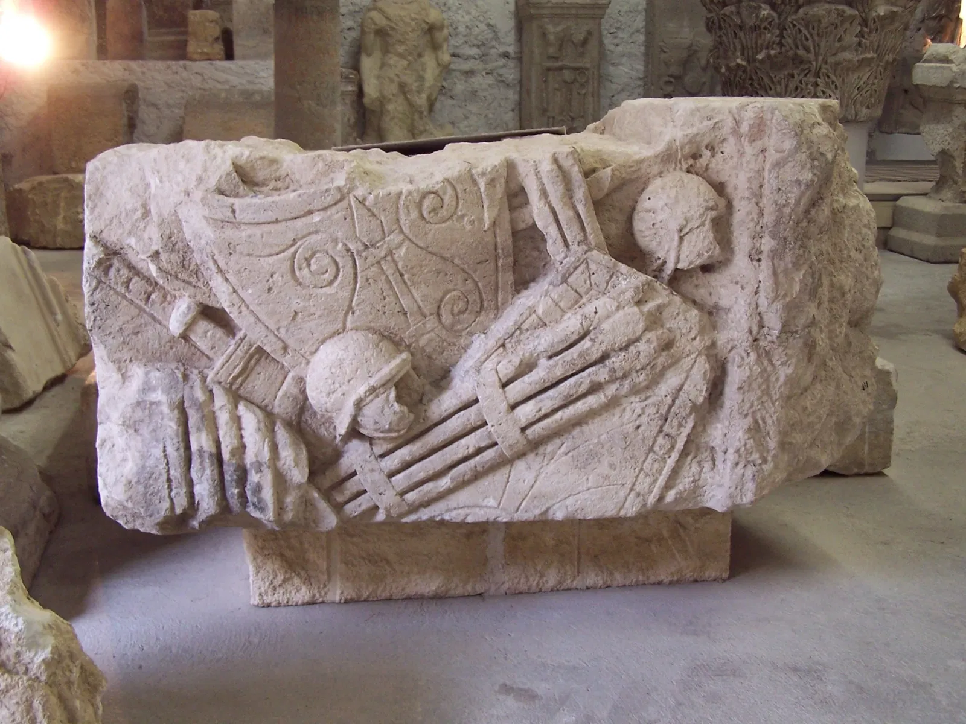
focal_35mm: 40
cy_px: 362
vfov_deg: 36.0
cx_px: 483
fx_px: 1116
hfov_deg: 46.8
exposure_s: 1/10
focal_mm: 6.7
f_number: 2.8
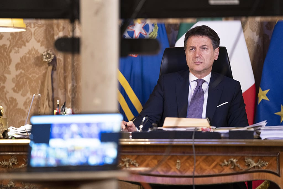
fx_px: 1344
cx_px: 142
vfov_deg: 8.0
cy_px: 94
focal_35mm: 171
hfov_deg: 12.0
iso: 4000
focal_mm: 171
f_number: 2.8
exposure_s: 1/200
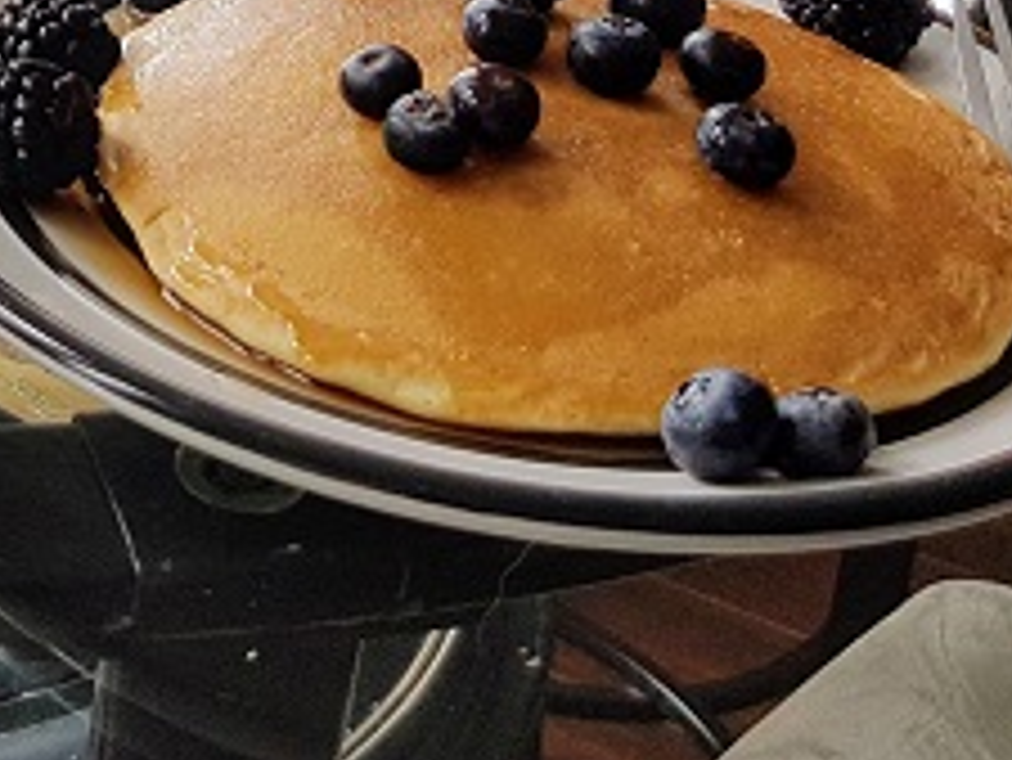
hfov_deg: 24.3
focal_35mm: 74
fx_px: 2165
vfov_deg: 18.6
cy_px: -216
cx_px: -148
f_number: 1.7
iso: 40
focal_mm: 4.2
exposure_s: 1/239
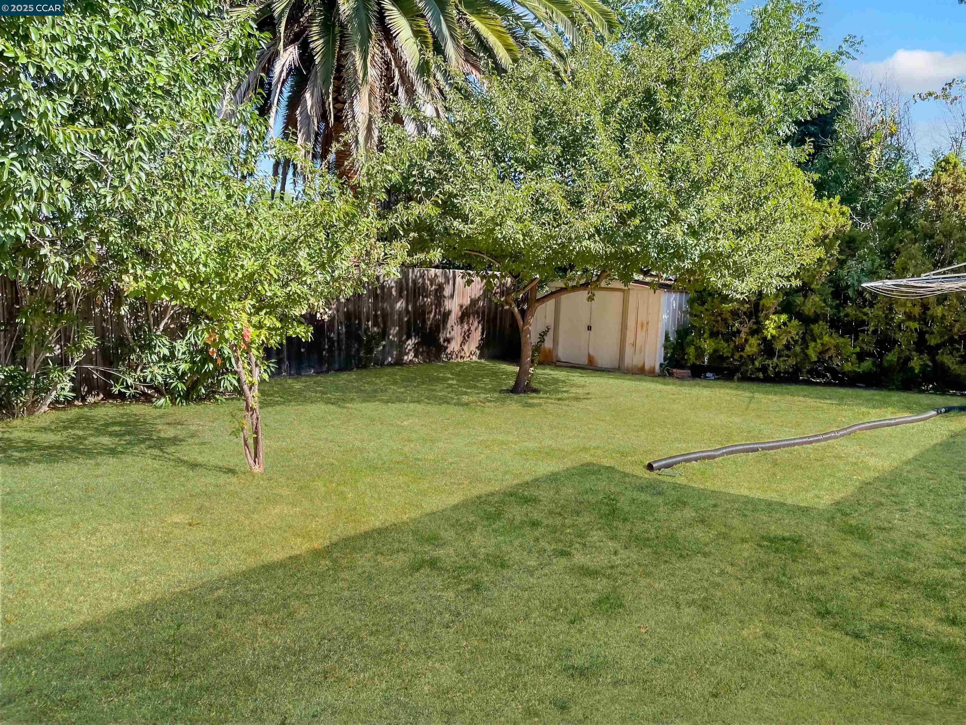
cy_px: 362
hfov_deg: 69.4
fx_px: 698
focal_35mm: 25
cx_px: 483
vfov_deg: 54.9
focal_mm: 5.1
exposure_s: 1/1600
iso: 32
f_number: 1.6
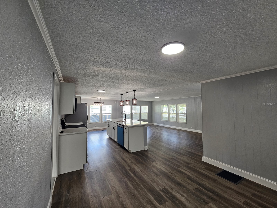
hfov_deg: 106.2
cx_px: 138
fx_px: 104
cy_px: 104
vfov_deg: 89.9
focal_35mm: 13
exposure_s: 1/60
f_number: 2.2
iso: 100
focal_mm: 2.2
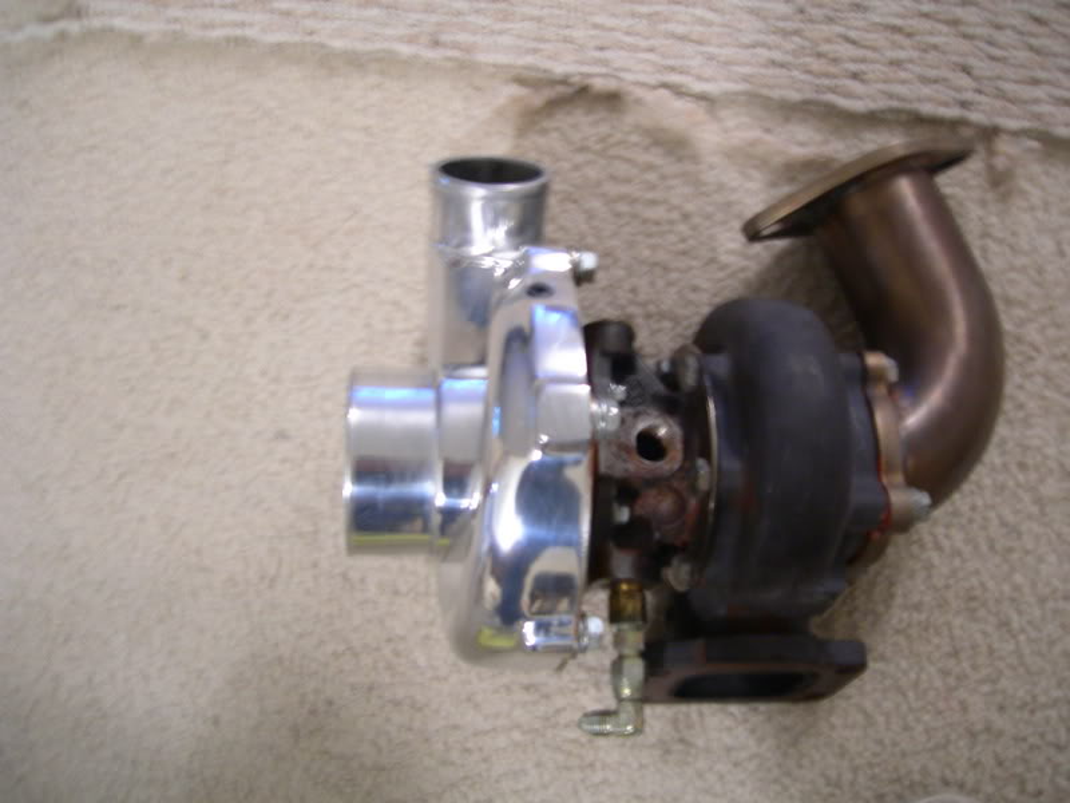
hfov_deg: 49.0
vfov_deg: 37.7
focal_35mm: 38
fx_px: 1175
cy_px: 402
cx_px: 535
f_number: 2.8
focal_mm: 7.8
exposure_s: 1/3
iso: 200
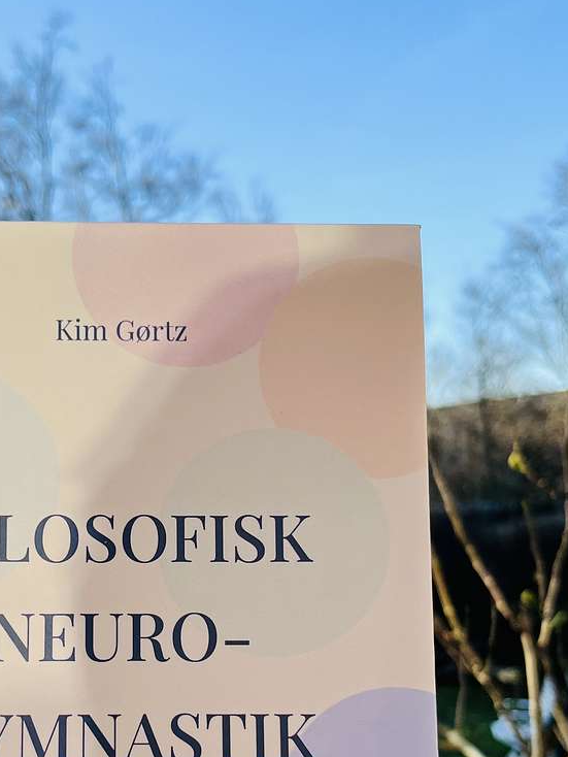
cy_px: 568
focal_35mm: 51
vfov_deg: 36.6
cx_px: 155
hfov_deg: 28.2
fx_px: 1115
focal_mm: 5.1
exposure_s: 1/1580
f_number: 1.6
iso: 50
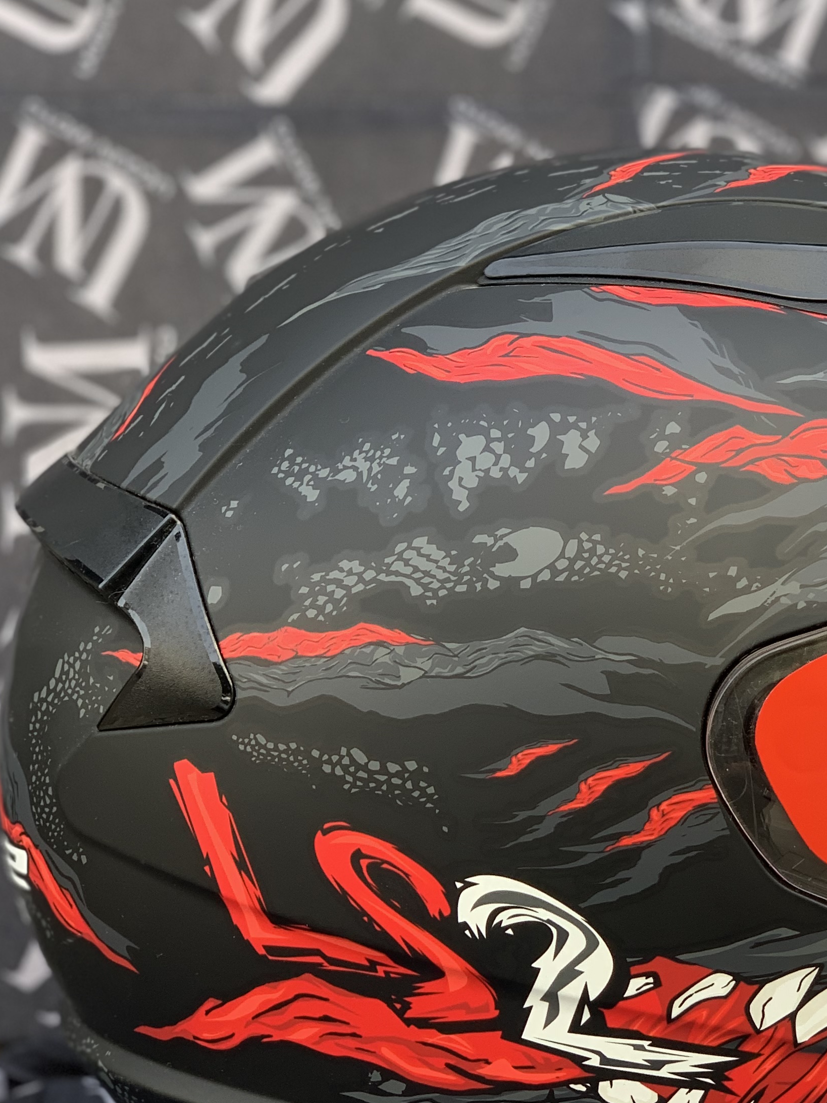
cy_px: 608
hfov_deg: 15.3
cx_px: 720
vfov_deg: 20.4
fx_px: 3058
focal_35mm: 96
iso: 32
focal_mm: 6
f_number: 2.4
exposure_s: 1/122
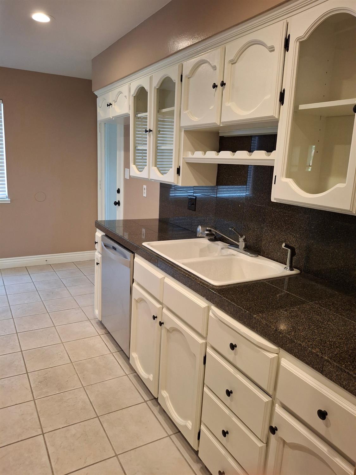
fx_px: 343
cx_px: 178
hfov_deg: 54.9
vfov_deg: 69.4
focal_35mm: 25
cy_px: 238
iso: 200
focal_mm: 4.69
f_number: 1.8
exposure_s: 1/60
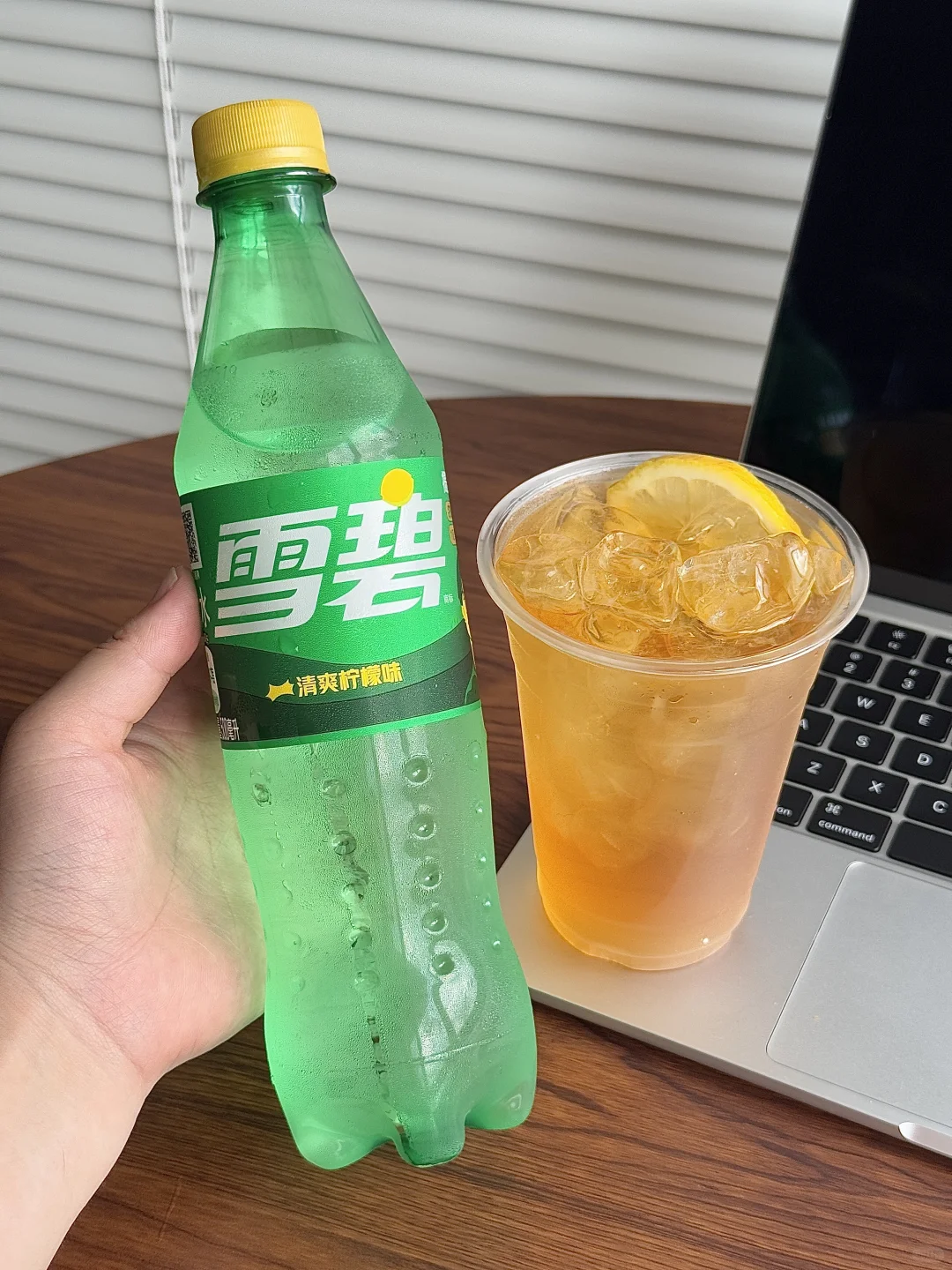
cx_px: 476
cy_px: 635
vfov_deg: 39.7
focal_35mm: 48
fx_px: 1760
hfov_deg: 30.3
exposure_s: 1/121
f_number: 1.78
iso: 64
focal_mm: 6.76
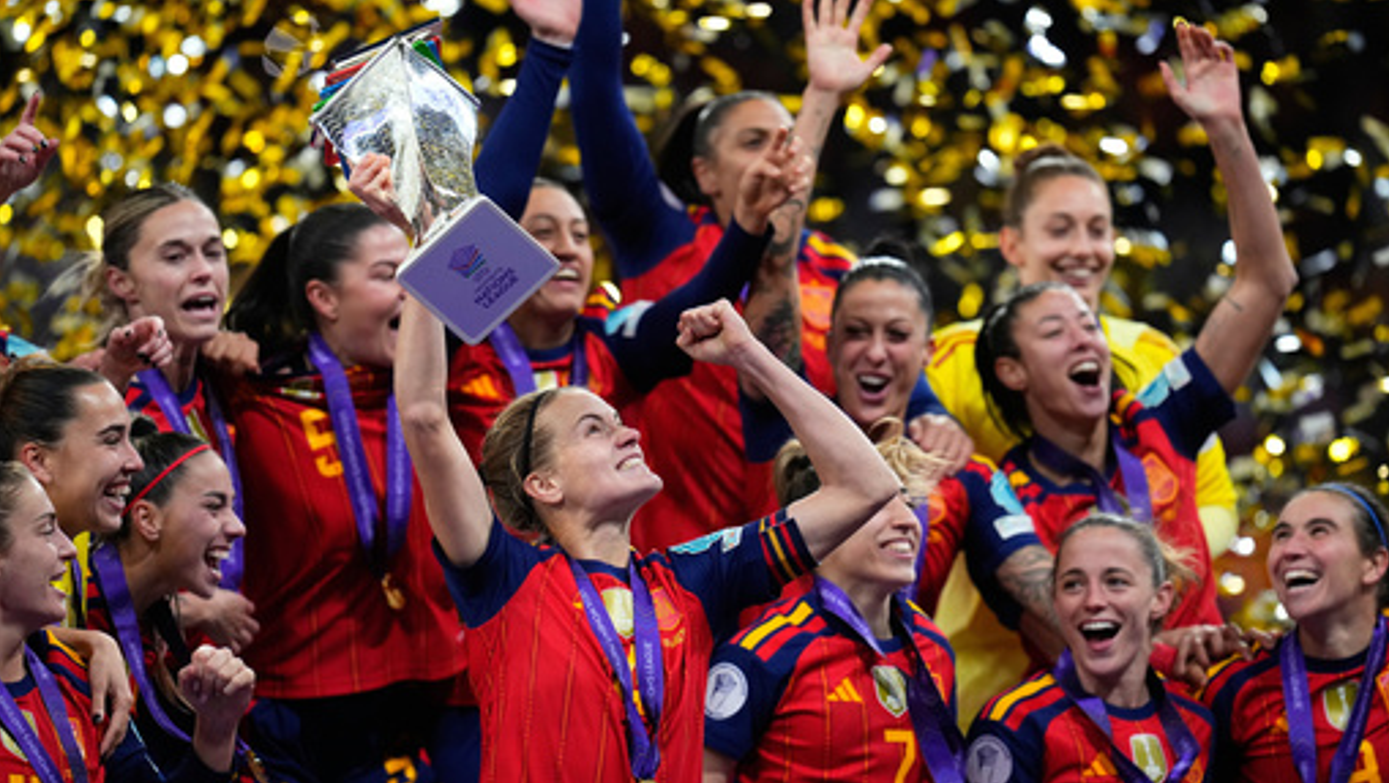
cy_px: 419
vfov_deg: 2.9
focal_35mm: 421
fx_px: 15515
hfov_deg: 5.1
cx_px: 693
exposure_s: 1/2000
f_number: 3.2
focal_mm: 400
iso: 2500
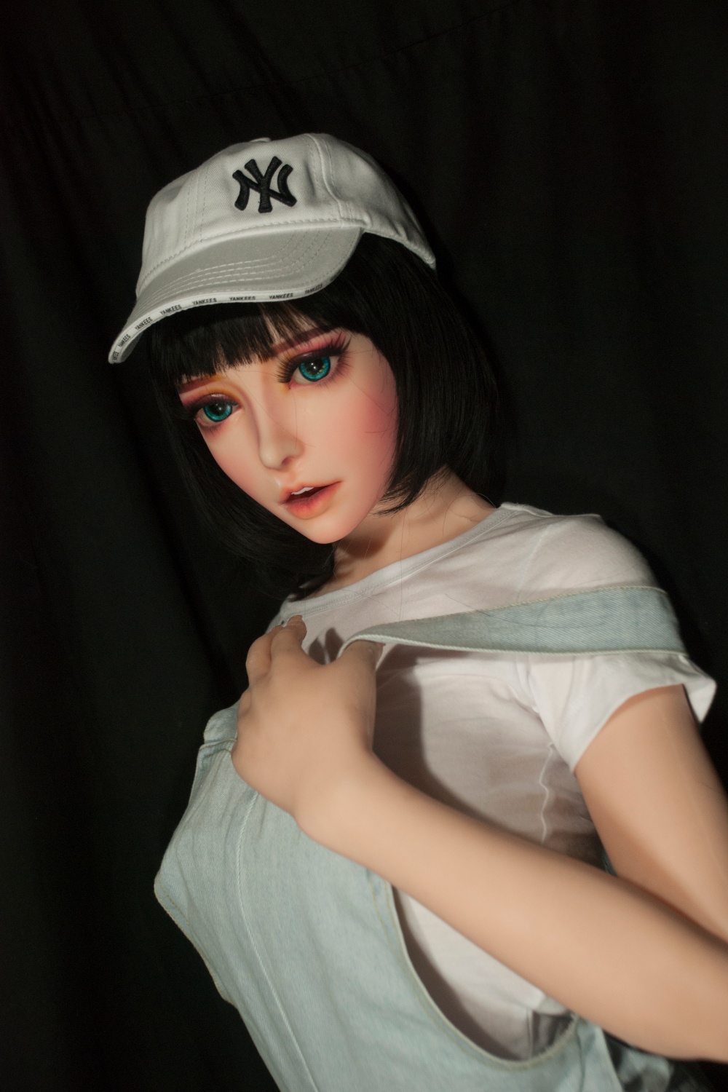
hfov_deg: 22.6
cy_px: 546
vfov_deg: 33.4
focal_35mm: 60
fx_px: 1820
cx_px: 364
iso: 500
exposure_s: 1/60
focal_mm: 40
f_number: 4.5
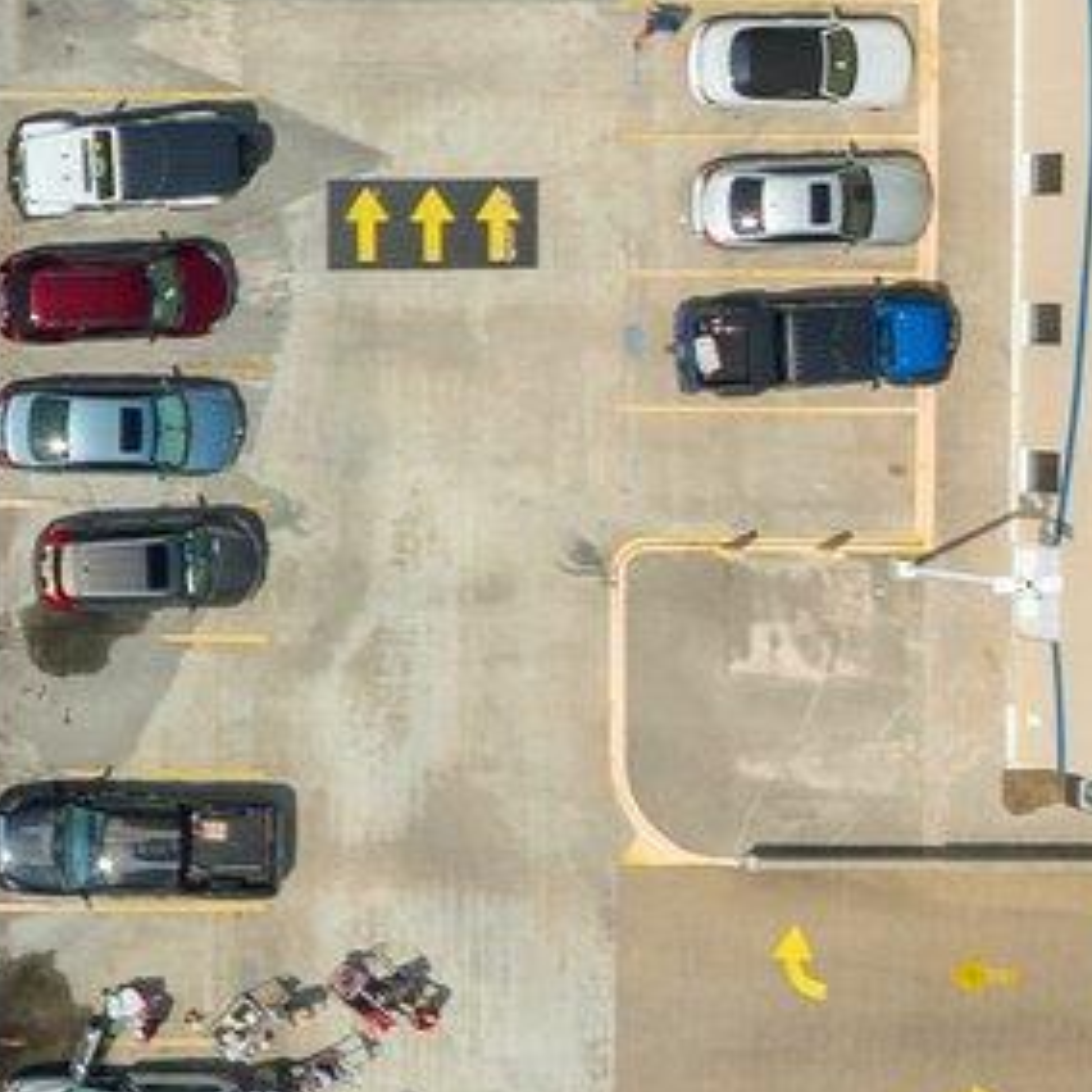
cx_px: -1327
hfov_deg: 10.2
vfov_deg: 11.4
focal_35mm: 153
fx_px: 5461
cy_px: 386
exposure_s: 1/1000
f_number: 5
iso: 100
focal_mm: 12.29
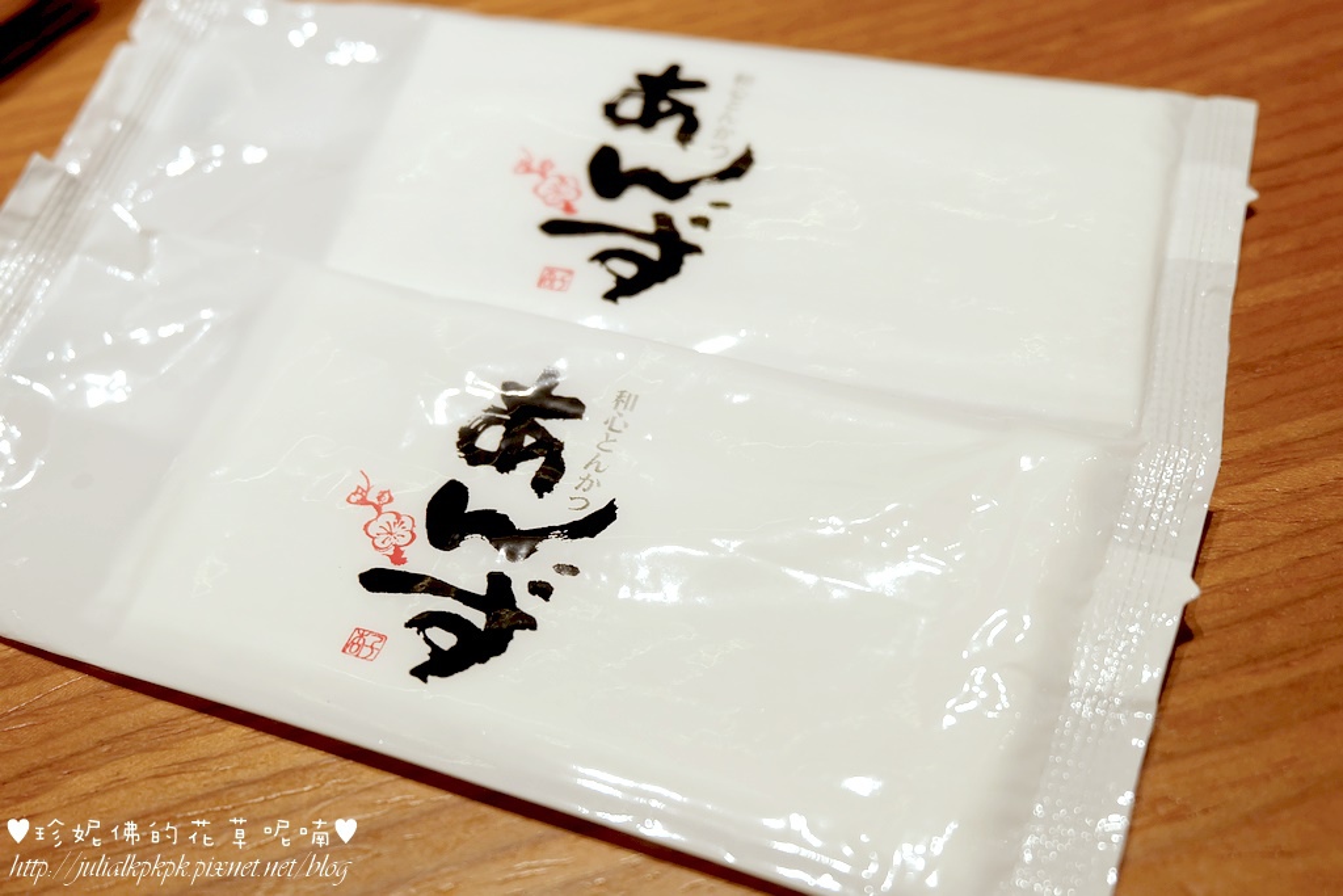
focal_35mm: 40
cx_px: 672
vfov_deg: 33.4
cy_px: 448
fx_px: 1492
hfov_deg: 48.5
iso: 200
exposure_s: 1/40
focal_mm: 26.9
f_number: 4.5
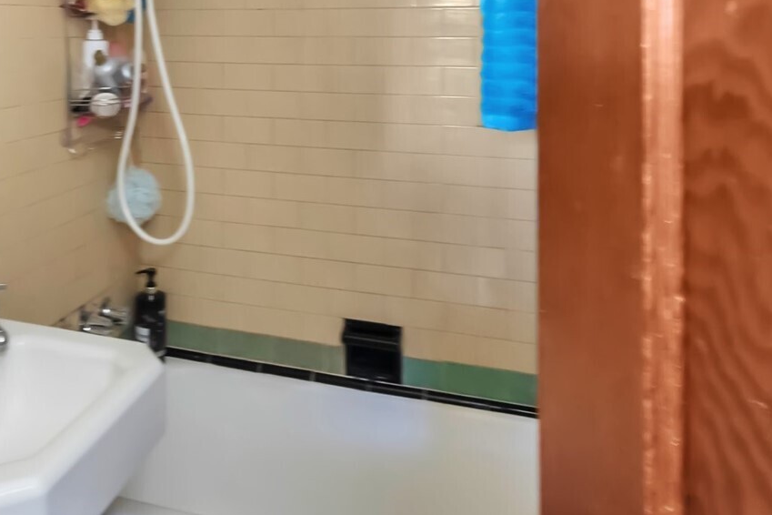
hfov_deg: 55.4
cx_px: 229
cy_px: 102
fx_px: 708
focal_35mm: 33
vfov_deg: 38.5
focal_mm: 11
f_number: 20
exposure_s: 3
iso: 800
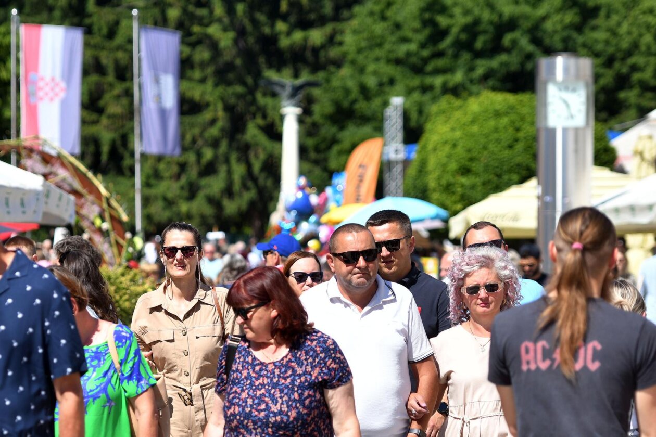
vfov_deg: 13.0
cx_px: 328
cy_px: 218
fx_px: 1913
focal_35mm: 105
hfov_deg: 19.5
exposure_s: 1/1250
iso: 110
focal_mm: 105
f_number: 5
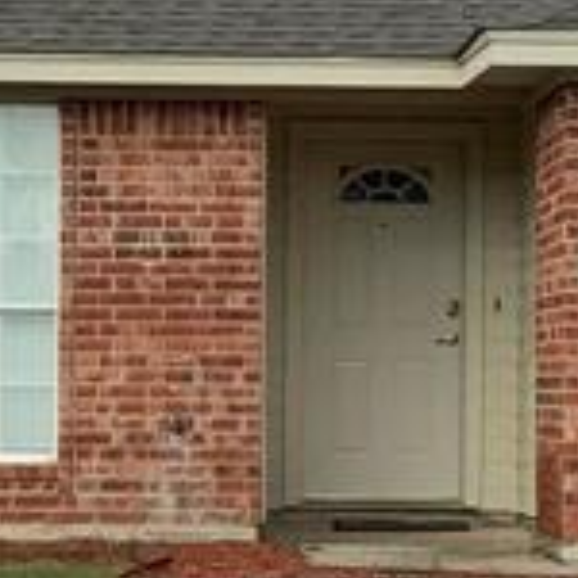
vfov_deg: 10.0
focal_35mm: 175
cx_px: 304
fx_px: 3306
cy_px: 285
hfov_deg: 10.0
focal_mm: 3
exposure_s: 1/1311
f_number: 1.8
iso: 16
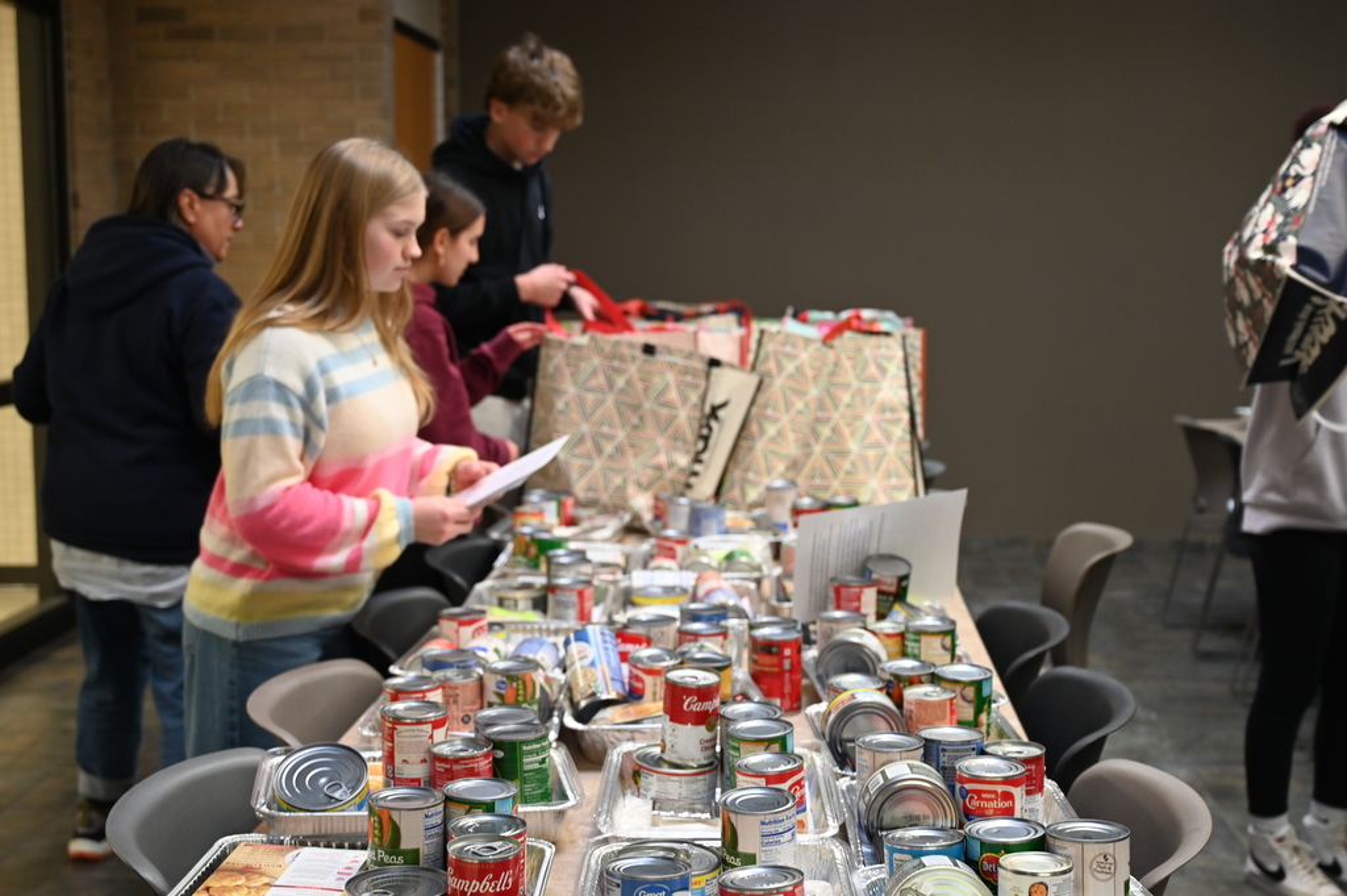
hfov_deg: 43.6
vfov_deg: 29.8
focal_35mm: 45
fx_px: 1682
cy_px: 448
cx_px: 674
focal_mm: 45
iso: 1600
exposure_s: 1/125
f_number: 4
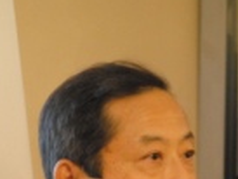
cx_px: 139
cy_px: 253
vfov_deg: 2.9
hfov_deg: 3.8
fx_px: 3571
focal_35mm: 519
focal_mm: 110
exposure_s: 1/20
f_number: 4.5
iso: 1600
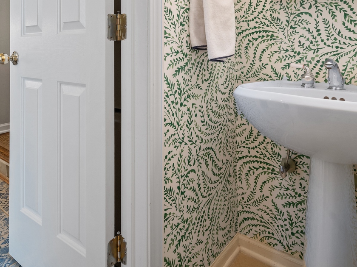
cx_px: 206
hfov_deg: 66.9
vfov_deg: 49.2
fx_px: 268
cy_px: 45
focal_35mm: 26
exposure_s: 1/2
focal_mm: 14
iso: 400
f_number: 8
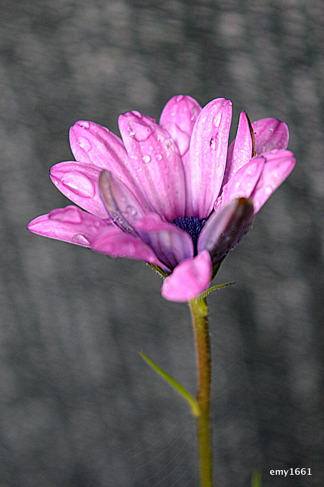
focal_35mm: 82
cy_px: 244
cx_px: 162
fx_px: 1116
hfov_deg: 16.5
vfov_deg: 24.6
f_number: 6.3
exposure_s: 1/60
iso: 400
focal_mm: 55
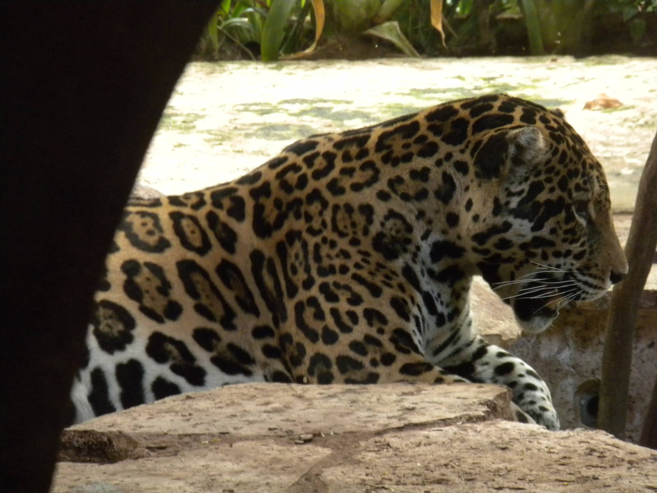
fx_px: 4517
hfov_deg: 8.3
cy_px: 246
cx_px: 328
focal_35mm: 238
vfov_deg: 6.2
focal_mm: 42.1
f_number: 5.2
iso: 400
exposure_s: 1/18.2
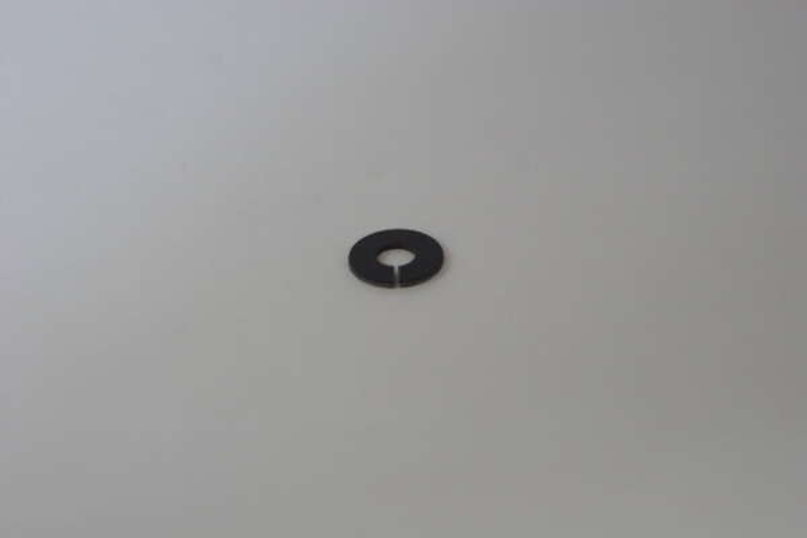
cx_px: 404
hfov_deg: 22.6
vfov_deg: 15.2
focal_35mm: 90
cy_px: 269
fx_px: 2017
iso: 800
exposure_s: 1/30
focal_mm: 60
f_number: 5.6
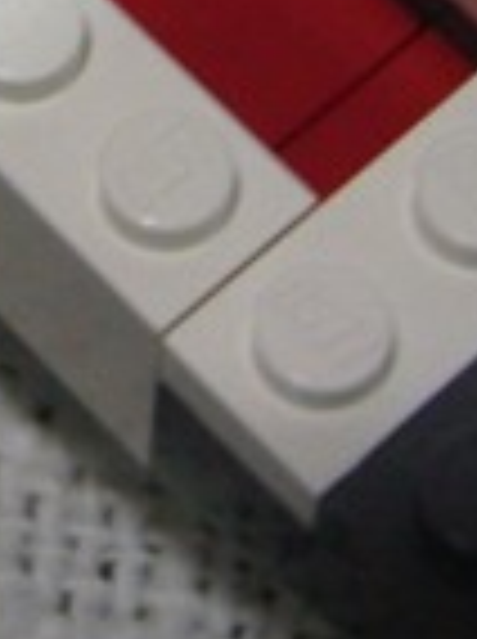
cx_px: 76
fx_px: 2912
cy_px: -387
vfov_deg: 11.8
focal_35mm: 158
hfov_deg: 9.3
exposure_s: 1/8
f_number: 2.8
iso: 200
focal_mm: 5.8
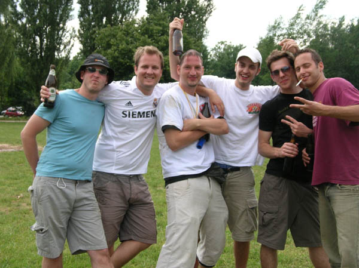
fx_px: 601
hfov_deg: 33.3
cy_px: 134
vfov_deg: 25.2
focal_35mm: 58
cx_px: 180
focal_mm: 9.6
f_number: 4.4
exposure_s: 1/185
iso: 50
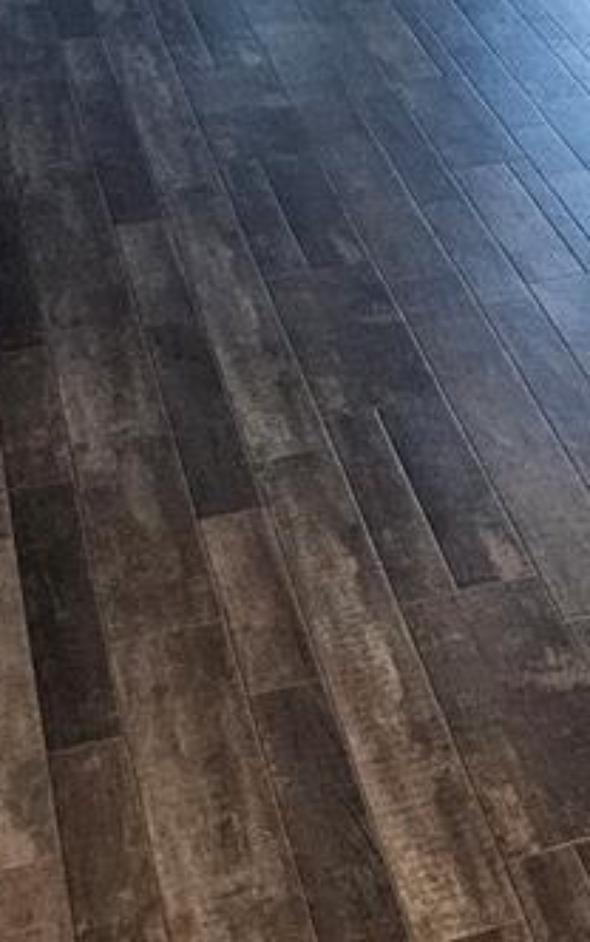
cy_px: -397
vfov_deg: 20.7
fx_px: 2260
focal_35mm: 88
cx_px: 1143
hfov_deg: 13.1
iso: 800
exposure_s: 1/120
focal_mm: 5.4
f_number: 1.8
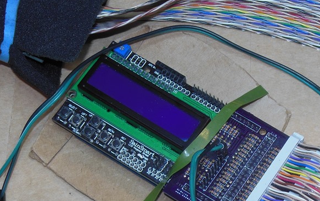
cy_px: 159
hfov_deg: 25.5
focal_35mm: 80
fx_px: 698
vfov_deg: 16.2
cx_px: 242
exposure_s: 1/30
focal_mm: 7.7
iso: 125
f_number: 3.8
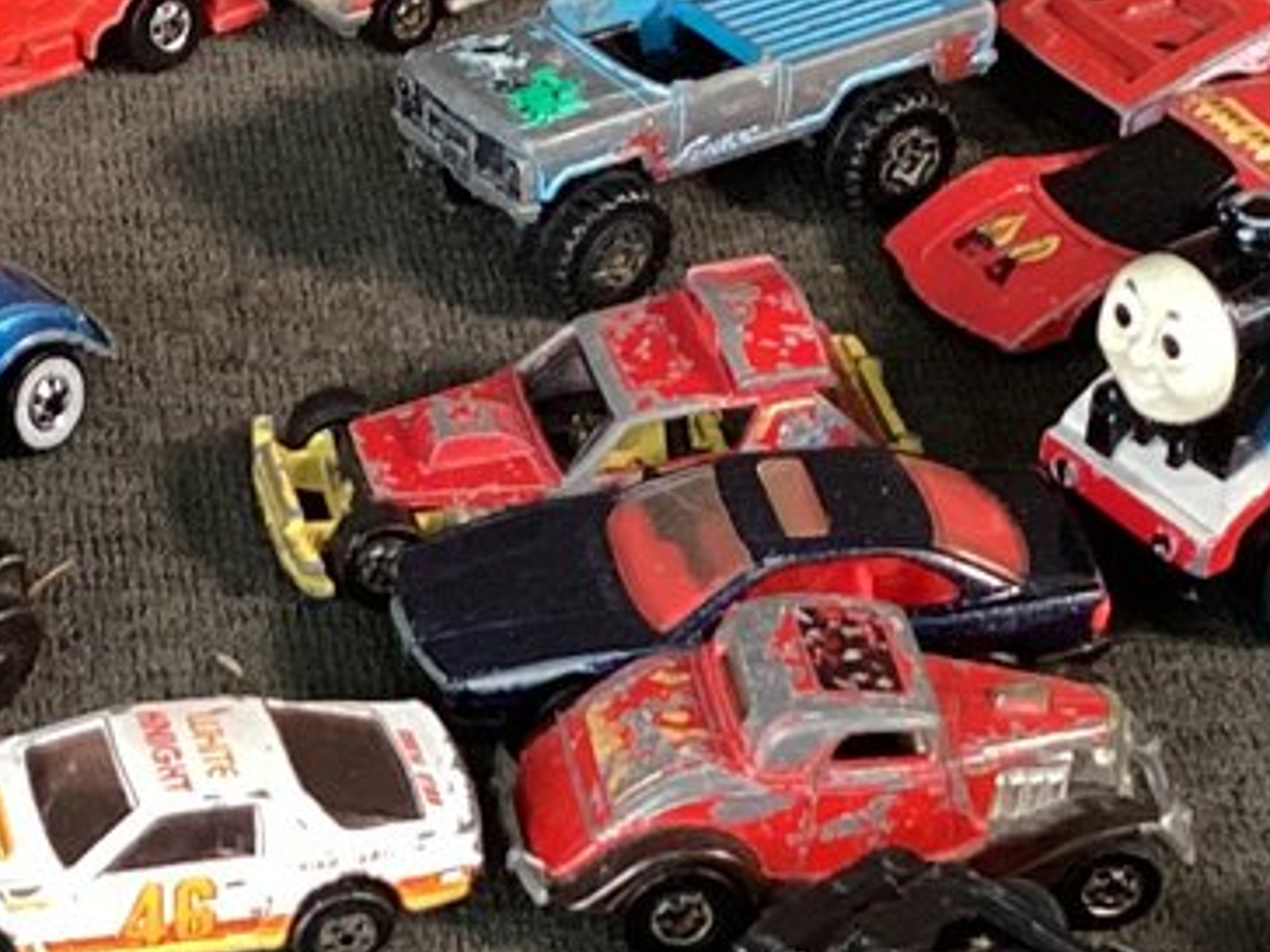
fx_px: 4733
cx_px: 187
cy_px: 832
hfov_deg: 15.2
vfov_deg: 11.4
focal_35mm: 129
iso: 250
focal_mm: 3.3
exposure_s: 1/60
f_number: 2.4
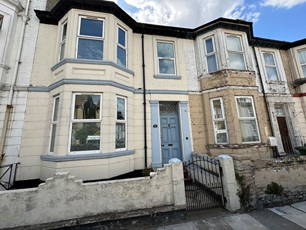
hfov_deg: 102.1
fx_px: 124
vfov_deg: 85.7
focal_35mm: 14
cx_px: 153
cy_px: 115
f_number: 2.2
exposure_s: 1/1033
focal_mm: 2.22
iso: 50
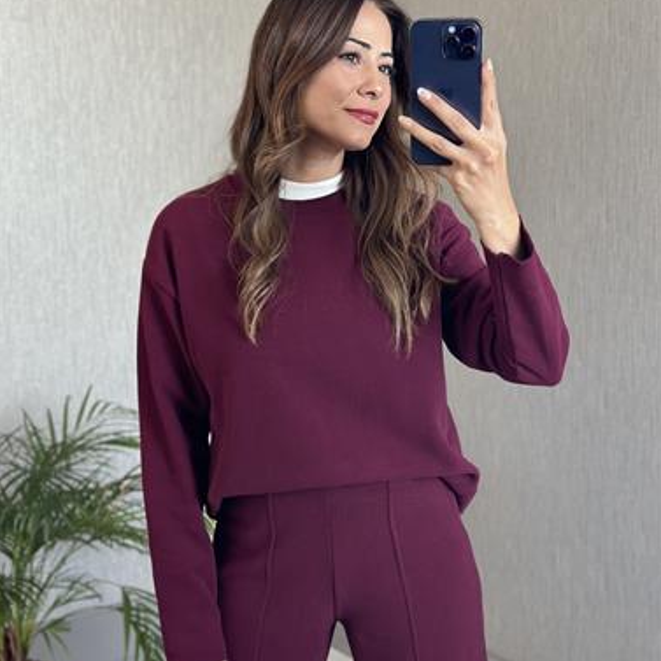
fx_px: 1231
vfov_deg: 30.0
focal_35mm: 57
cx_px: 331
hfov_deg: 30.0
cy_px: 319
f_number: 1.78
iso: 125
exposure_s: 1/113
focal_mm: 6.86
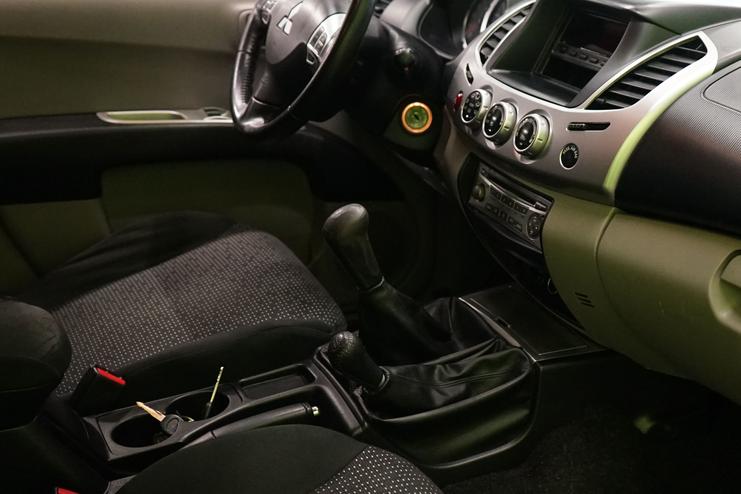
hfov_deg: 38.7
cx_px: 445
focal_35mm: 51
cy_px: 246
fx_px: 1050
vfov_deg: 26.5
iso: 3200
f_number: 3.5
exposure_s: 1/160
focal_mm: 29
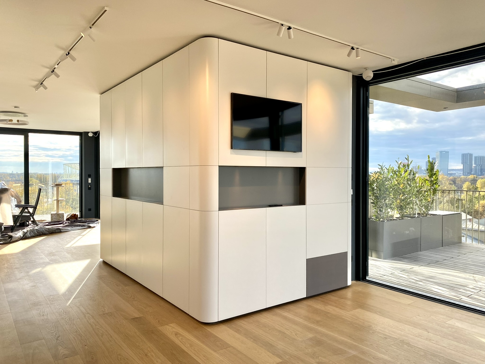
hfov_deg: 67.3
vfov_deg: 53.1
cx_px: 242
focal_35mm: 26
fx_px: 364
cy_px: 182
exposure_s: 1/673
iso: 32
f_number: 1.8
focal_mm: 4.25
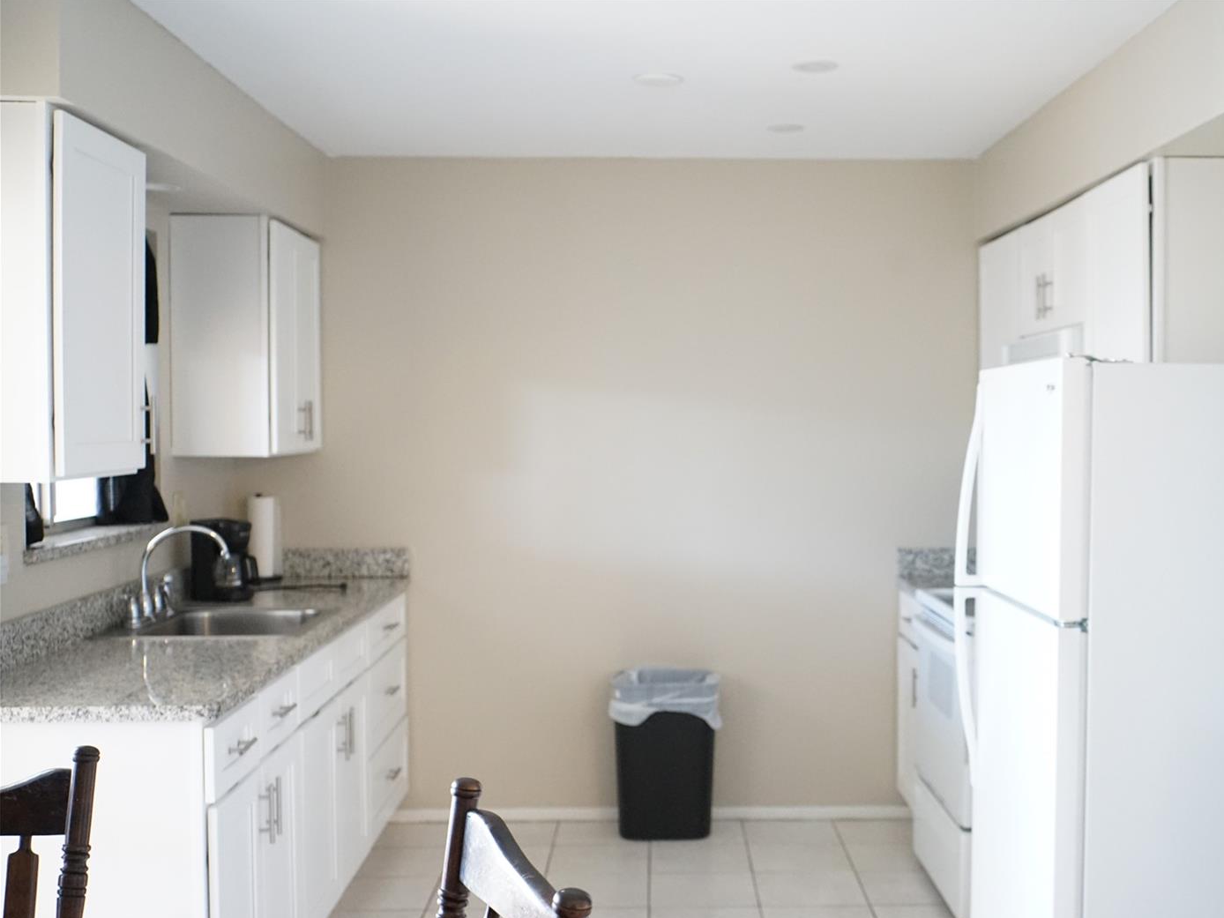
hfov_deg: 45.6
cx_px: 705
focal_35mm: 41
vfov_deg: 35.1
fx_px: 1450
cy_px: 466
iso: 5000
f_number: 4.5
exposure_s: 1/60
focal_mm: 37
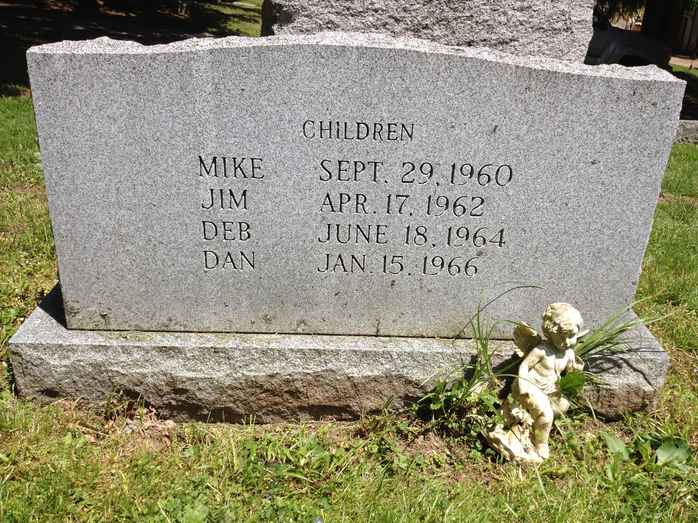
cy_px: 262
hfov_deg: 52.6
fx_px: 706
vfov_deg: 40.7
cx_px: 349
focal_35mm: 35
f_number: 2.4
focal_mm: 4.28
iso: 64
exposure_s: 1/1416
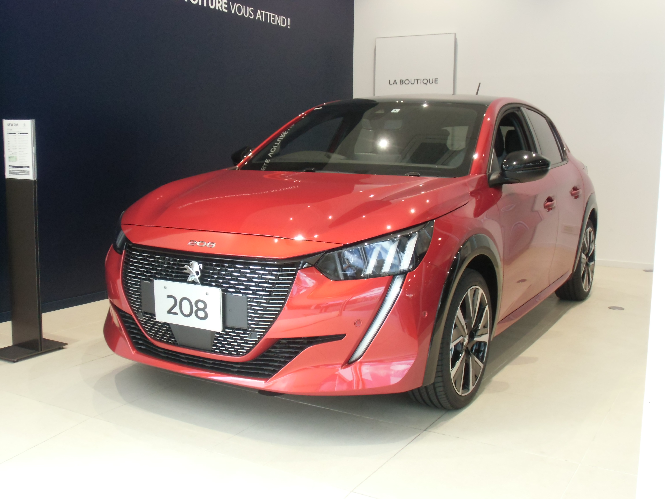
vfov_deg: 37.7
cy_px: 250
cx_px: 332
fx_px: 730
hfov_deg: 49.0
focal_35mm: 38
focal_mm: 6.67
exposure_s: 1/60
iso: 400
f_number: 3.9
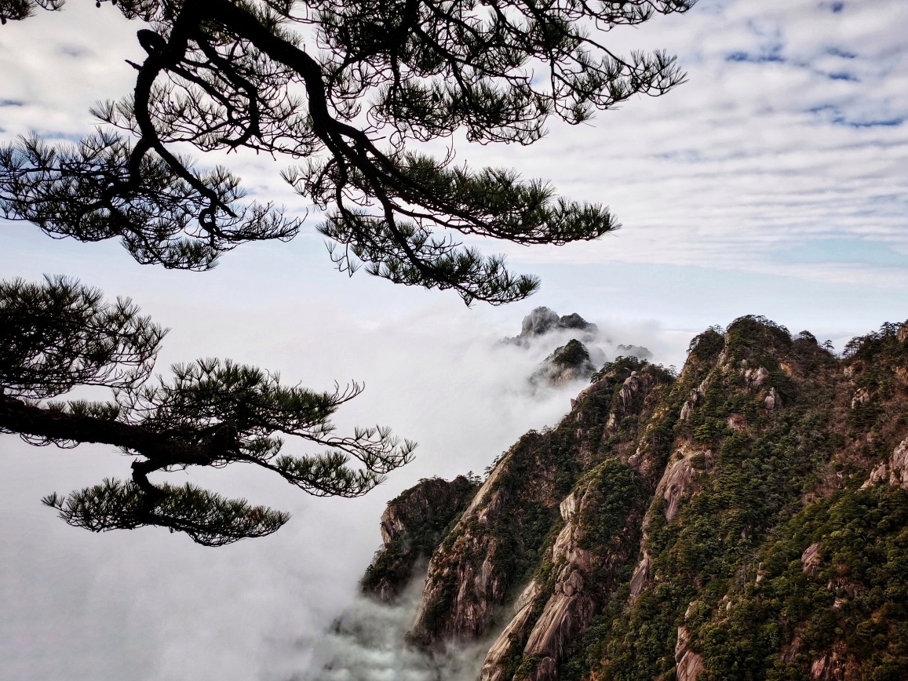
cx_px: 463
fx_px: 735
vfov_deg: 49.8
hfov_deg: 63.4
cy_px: 344
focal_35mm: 28
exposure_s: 1/5747
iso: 50
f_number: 1.6
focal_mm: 5.56
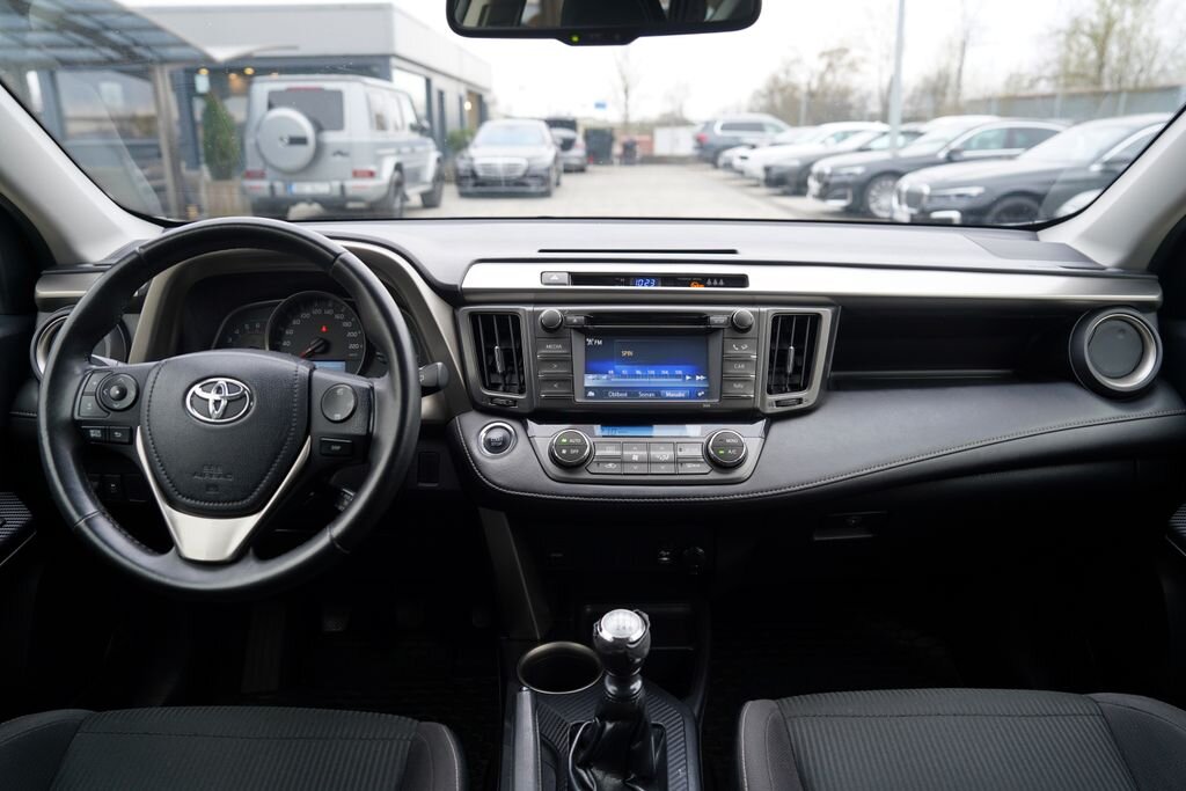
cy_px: 396
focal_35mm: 24
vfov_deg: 53.1
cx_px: 593
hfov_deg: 73.7
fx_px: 791
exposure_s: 1/50
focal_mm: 24
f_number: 3.5
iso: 100
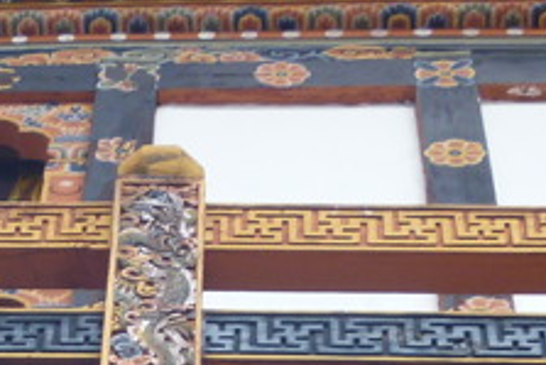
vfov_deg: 7.9
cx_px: -132
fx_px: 2534
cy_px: 686
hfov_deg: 12.0
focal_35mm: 167
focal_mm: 6.3
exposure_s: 1/80
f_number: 3.5
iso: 80
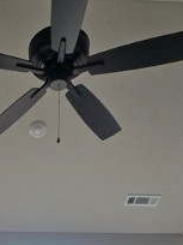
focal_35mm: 49
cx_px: 18
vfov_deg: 28.0
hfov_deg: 28.5
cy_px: 357
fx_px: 345
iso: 50
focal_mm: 2.2
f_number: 2.2
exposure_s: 1/365
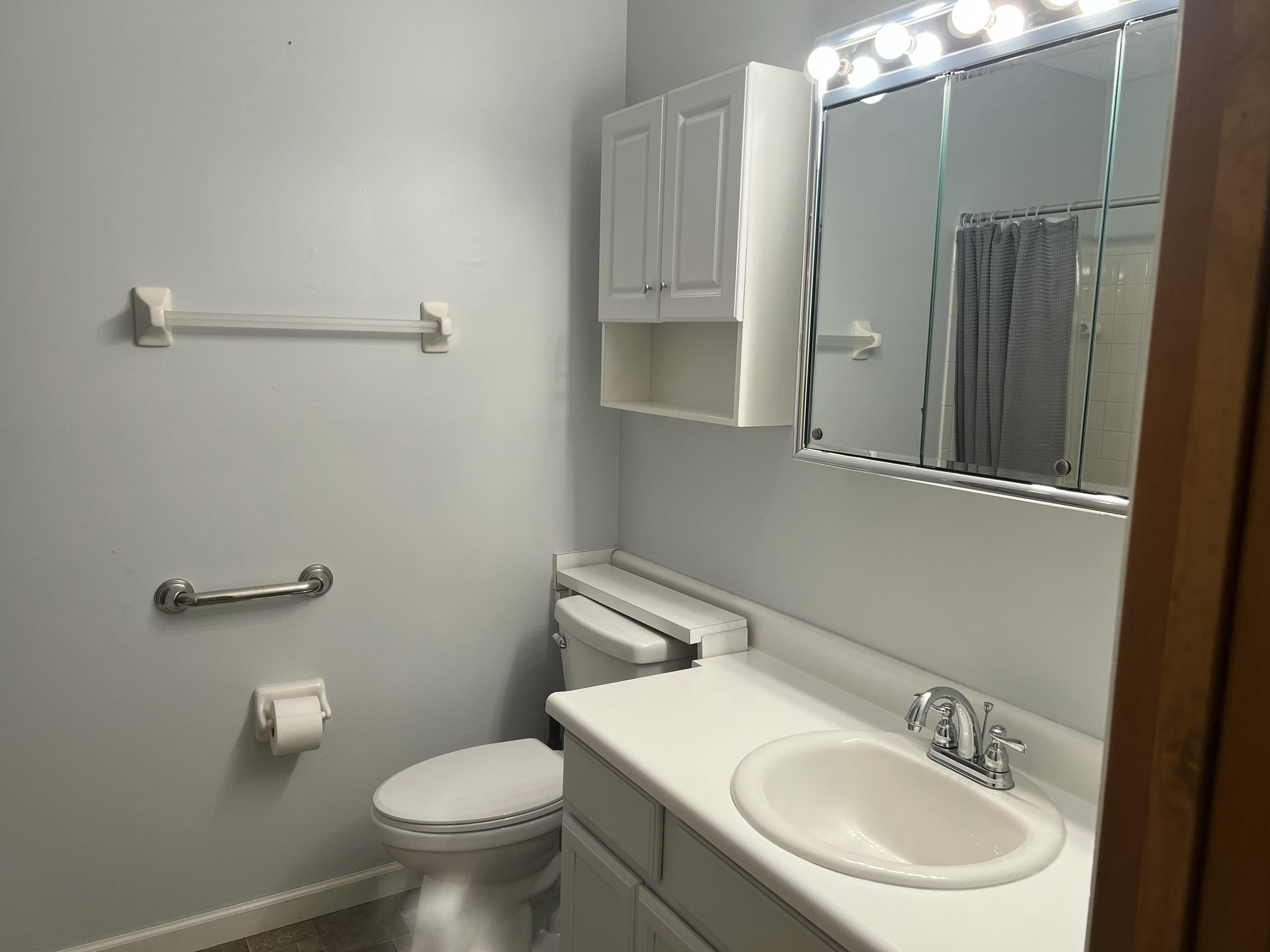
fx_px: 954
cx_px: 635
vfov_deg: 53.1
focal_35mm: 26
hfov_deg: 67.3
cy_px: 476
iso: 100
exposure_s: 1/120
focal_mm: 5.7
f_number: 1.5
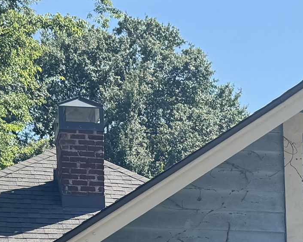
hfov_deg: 18.7
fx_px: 914
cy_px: 349
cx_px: 223
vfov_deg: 14.2
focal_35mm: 102
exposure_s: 1/2252
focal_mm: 6.76
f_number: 1.78
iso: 80
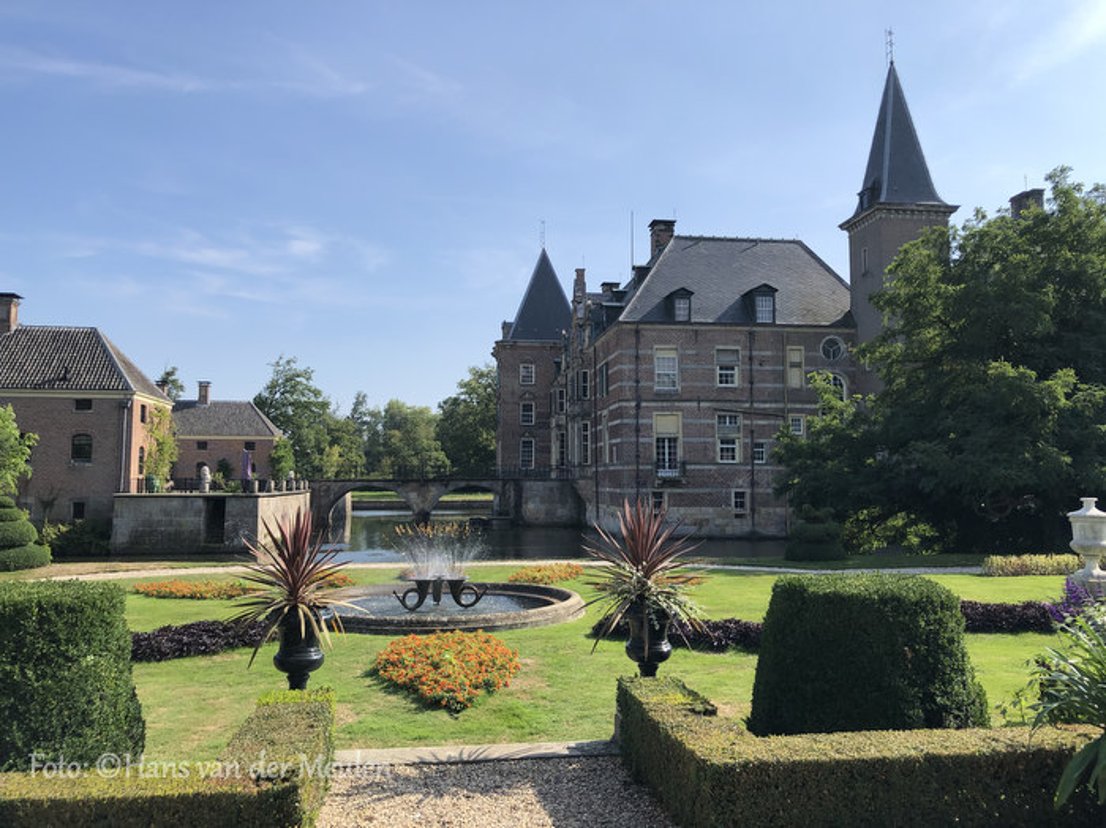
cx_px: 553
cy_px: 414
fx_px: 894
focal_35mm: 28
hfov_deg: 63.5
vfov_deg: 49.7
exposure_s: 1/1946
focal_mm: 3.99
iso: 20
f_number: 1.8
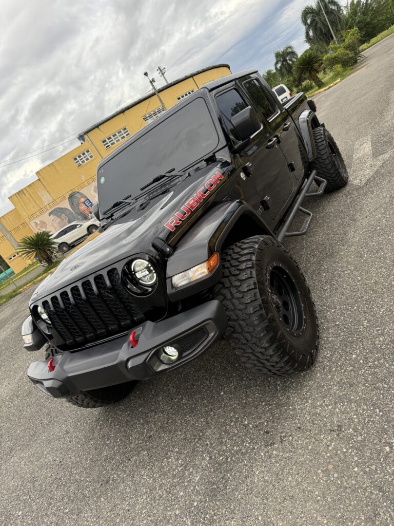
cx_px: 197
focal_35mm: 24
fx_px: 364
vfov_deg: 71.6
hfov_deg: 56.8
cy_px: 263
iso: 100
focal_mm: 6.76
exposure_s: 1/788
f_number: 1.78
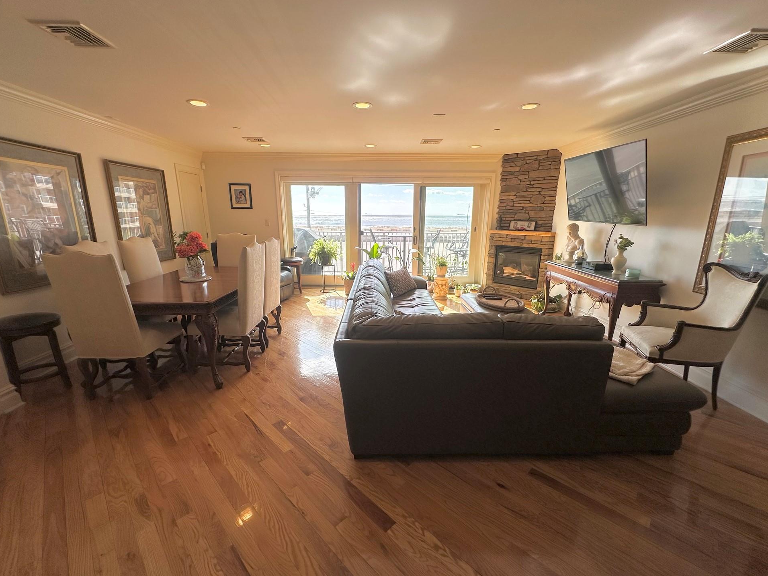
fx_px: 333
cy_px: 300
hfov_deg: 98.2
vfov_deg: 81.7
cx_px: 382
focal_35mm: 15
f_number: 2.2
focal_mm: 2.22
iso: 40
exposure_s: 1/483
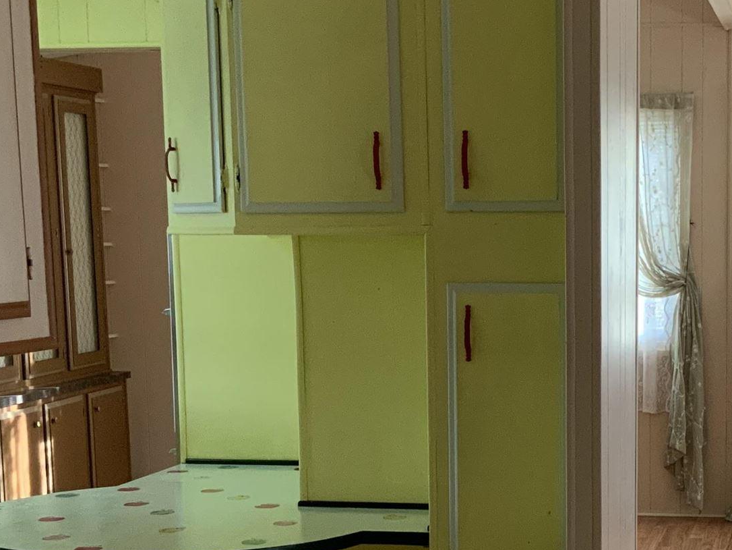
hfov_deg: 23.4
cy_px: 470
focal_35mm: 82
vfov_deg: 17.8
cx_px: 601
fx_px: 1734
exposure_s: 1/60
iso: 100
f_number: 1.8
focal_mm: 3
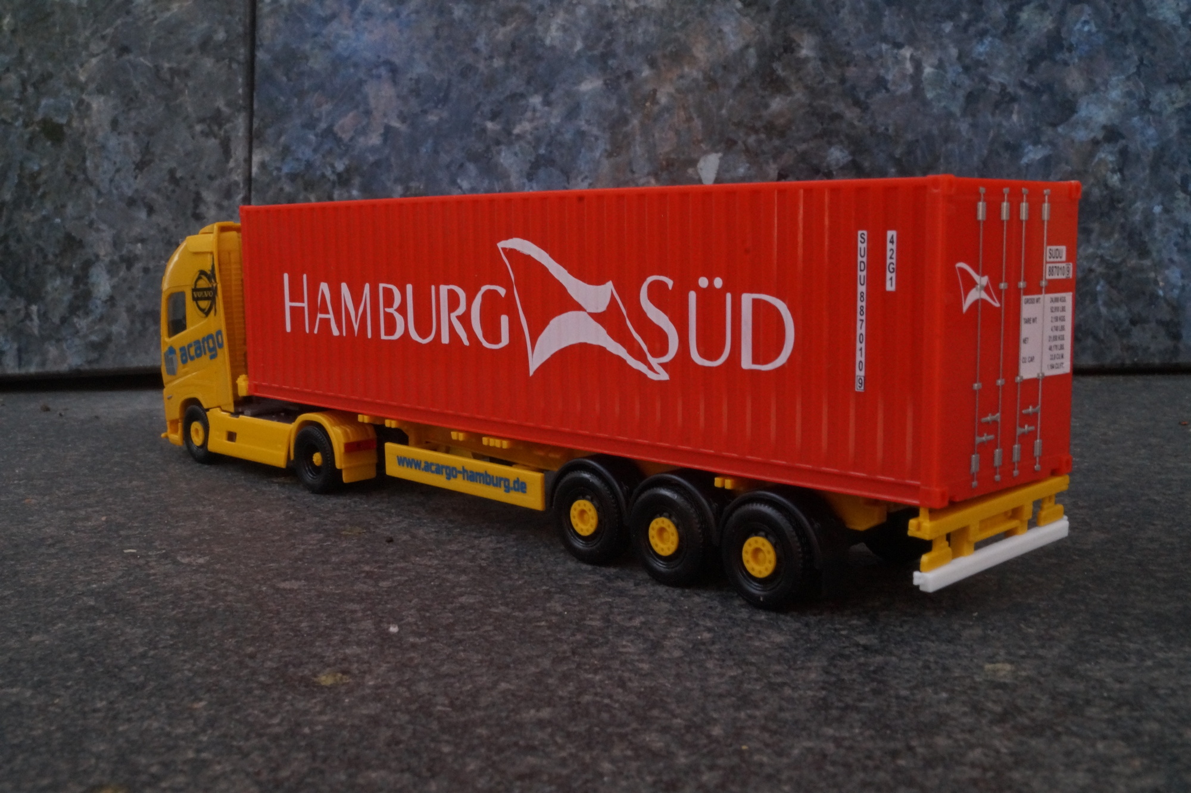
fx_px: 1289
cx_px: 596
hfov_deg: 49.6
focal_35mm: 39
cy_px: 396
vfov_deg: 34.2
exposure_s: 1/60
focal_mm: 26
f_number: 25
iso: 1600
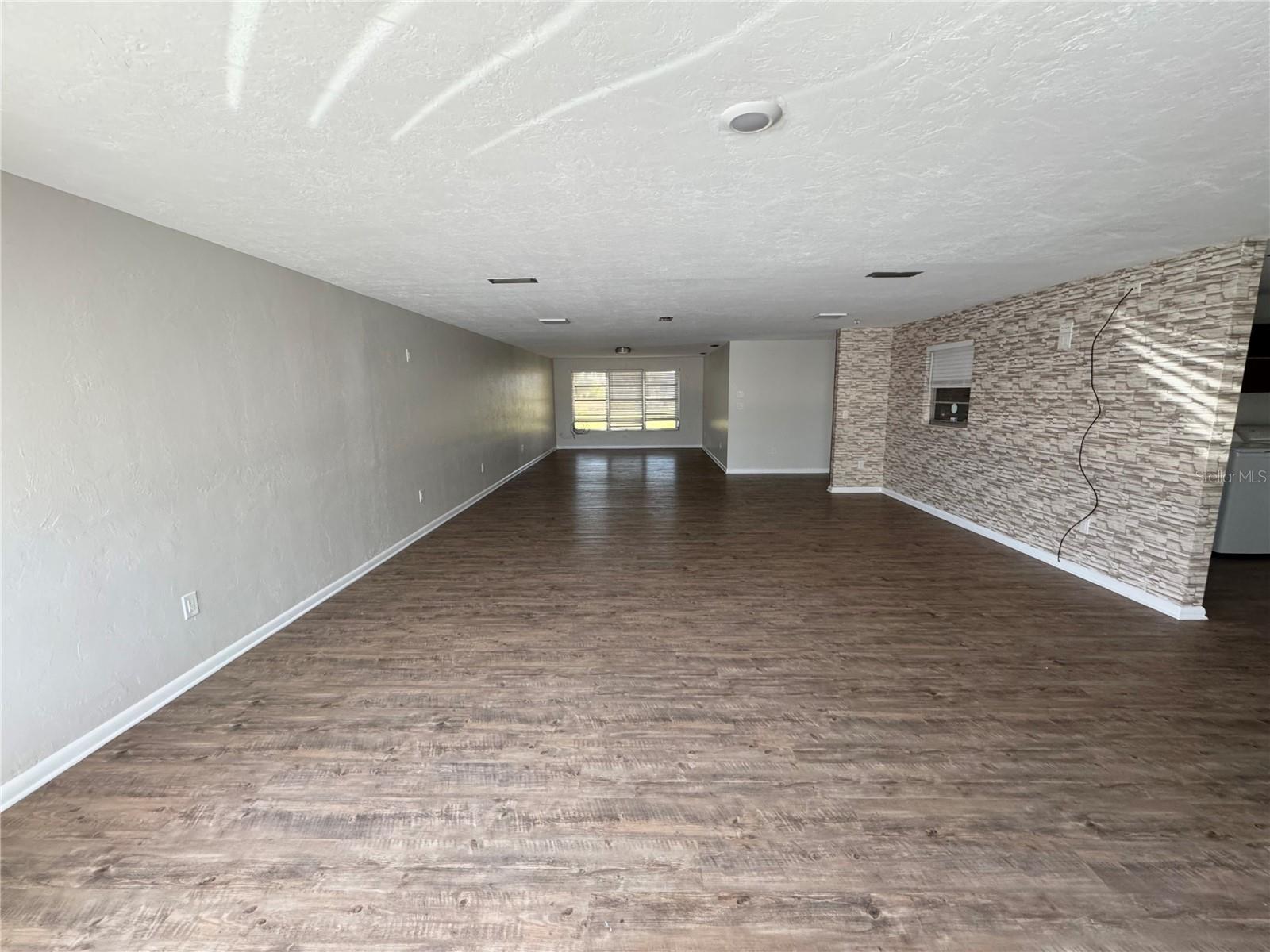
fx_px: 514
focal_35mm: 14
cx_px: 635
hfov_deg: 102.1
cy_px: 476
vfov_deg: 85.7
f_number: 2.2
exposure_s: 1/84
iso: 320
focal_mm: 2.22
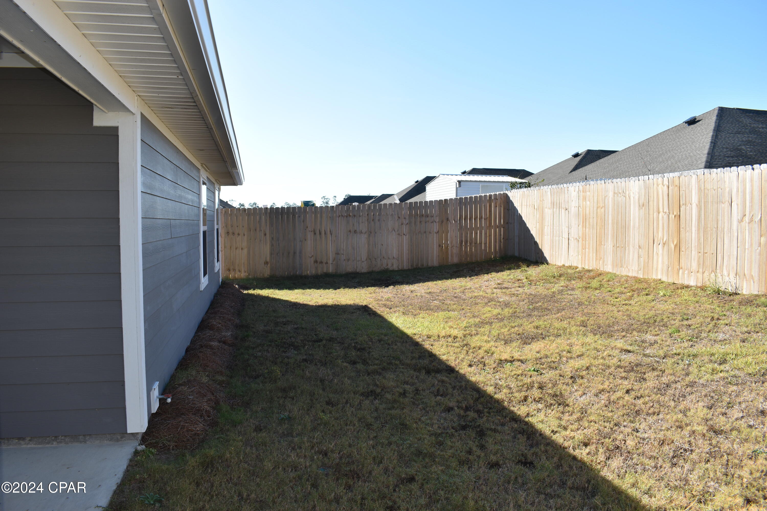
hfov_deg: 67.4
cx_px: 384
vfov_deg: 47.9
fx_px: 575
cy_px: 256
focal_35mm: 27
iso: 100
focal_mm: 18
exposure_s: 1/200
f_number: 9
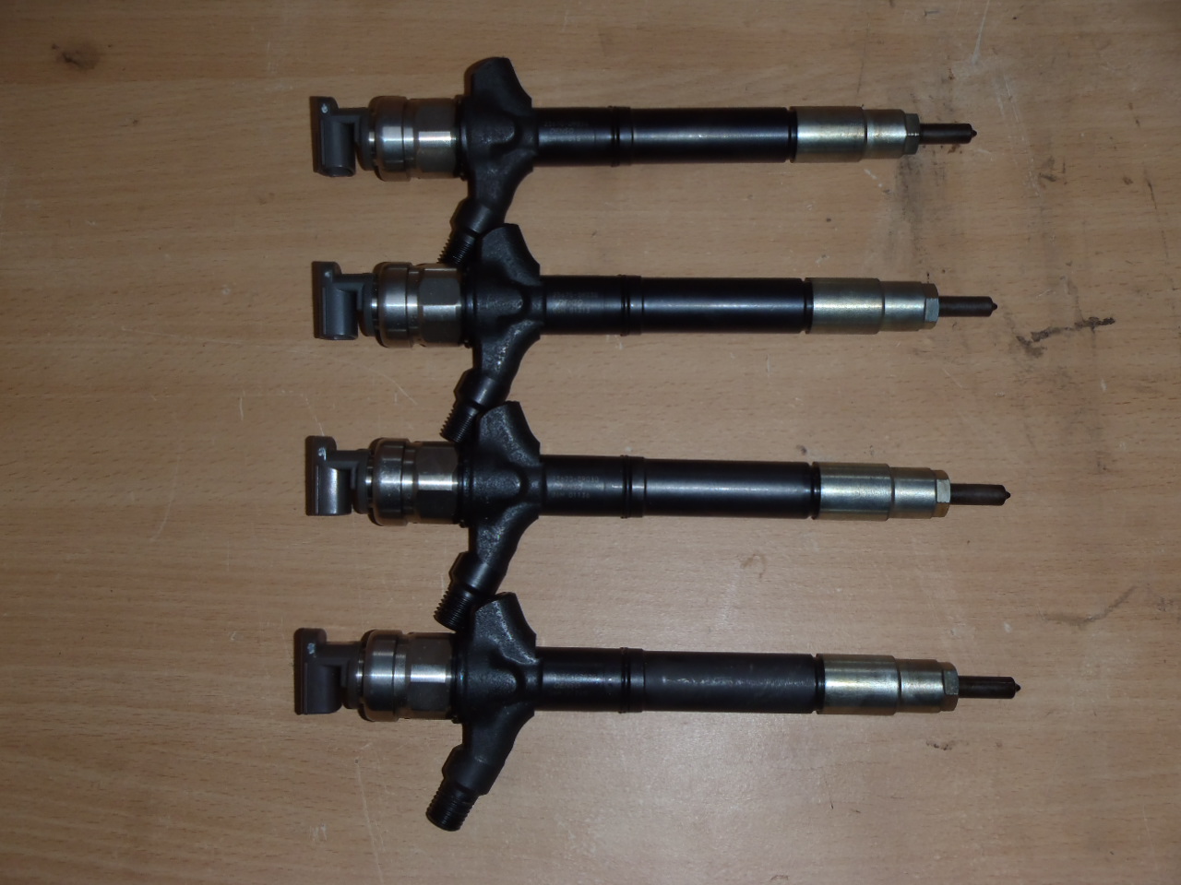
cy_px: 442
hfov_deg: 49.0
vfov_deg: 37.7
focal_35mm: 38
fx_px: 1296
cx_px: 590
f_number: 4.6
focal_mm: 6.83
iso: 100
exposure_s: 1/40
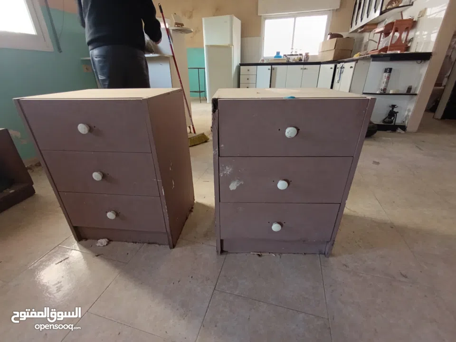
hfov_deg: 94.5
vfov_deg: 78.1
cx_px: 228
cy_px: 171
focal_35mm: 16
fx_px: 211
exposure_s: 1/33.3
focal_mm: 1.65
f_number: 2.2
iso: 400
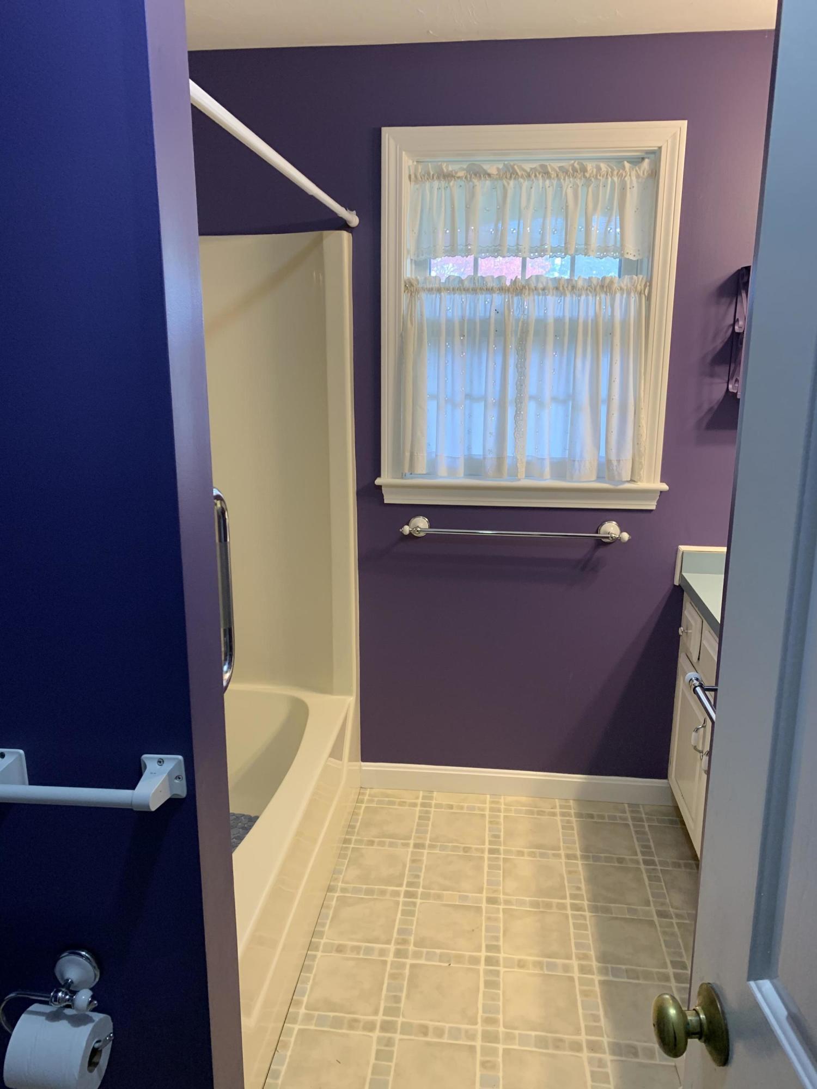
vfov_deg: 67.3
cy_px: 544
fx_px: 818
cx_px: 408
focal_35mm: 26
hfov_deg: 53.1
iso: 100
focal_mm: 4.25
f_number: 1.8
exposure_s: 1/60
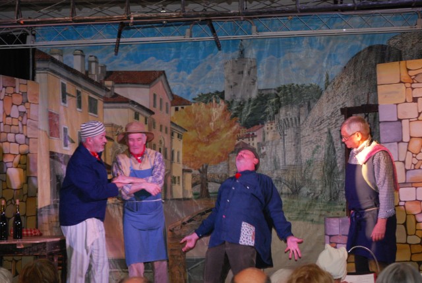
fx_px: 1233
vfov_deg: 13.1
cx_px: 211
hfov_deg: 19.4
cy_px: 142
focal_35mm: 105
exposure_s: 1/60
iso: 800
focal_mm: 70
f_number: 5
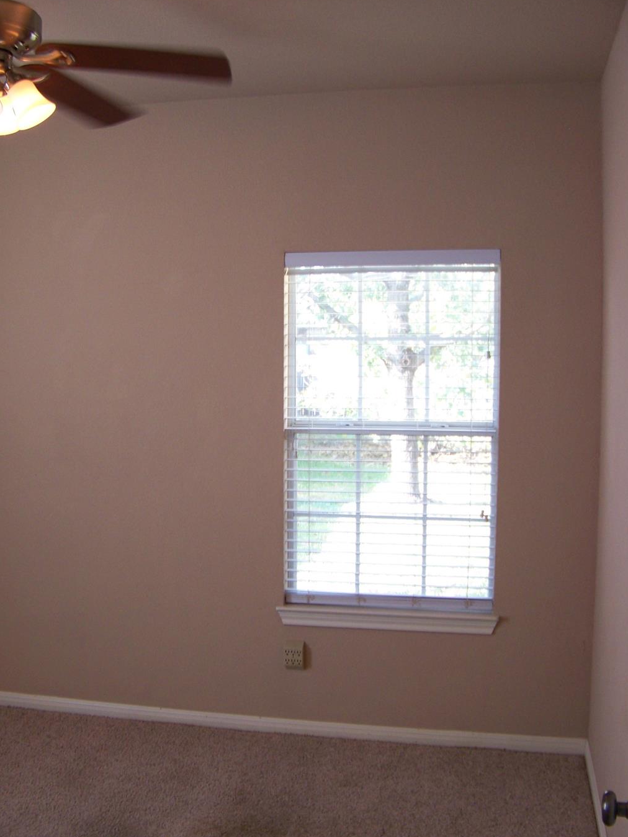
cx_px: 277
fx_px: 992
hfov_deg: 35.1
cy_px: 418
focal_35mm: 41
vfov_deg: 45.8
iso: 100
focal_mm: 5.85
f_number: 2.8
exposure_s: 1/30
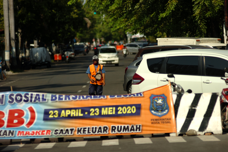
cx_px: 114
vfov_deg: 4.9
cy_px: 76
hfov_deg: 7.4
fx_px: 1756
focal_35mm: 278
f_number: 2.8
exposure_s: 1/5000
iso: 200
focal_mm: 185
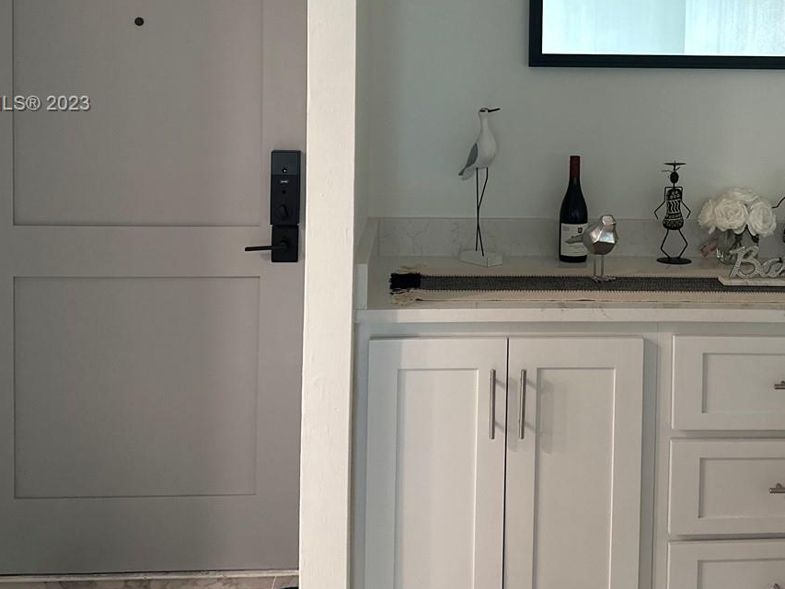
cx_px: 532
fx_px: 1021
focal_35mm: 45
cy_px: 105
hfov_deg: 41.5
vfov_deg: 31.2
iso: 400
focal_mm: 6.86
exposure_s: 1/60
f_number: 1.78
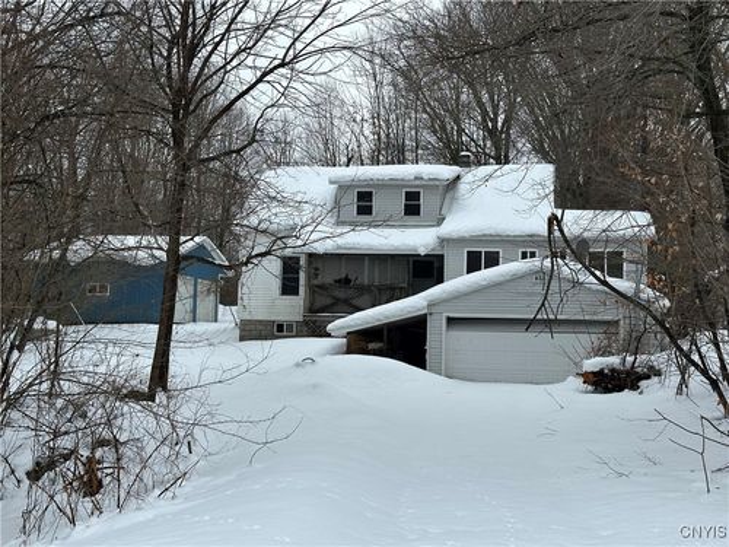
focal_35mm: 48
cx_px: 364
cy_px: 274
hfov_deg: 39.7
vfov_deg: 30.3
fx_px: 1011
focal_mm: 6.86
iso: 64
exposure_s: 1/2732
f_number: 1.78
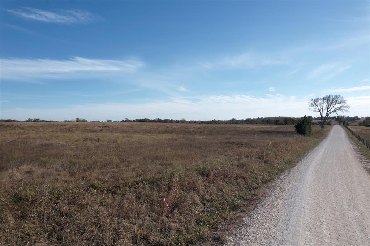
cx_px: 185
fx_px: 226
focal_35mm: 22
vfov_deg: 57.1
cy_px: 123
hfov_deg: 78.6
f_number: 2.8
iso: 130
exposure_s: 1/2500
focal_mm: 8.38
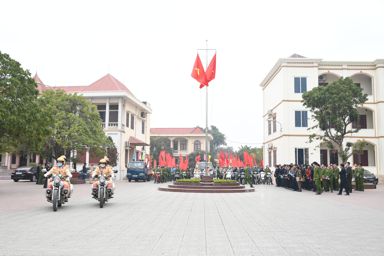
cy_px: 128
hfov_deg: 55.1
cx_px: 192
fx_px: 368
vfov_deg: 38.4
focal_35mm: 34
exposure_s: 1/200
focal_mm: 23
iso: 250
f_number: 5.6
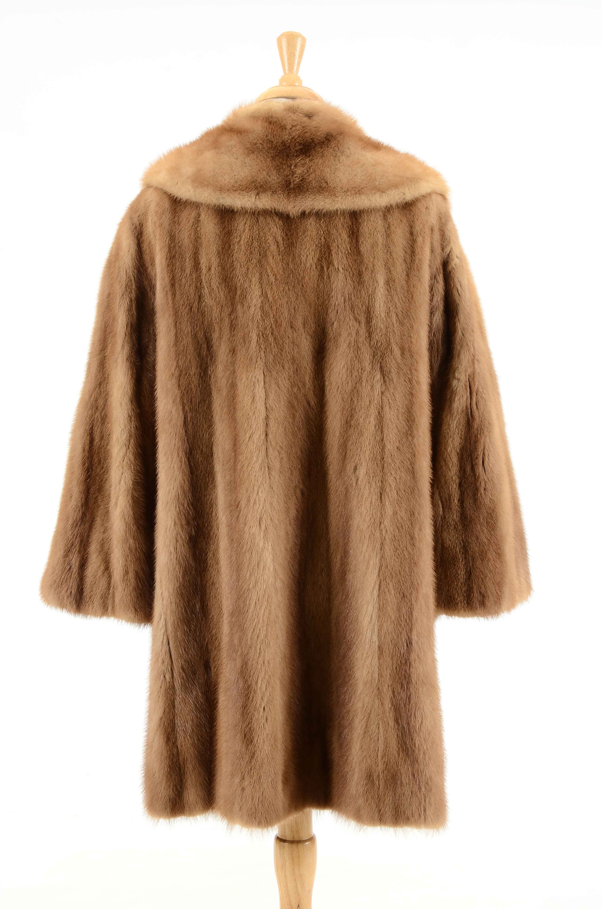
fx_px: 2192
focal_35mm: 87
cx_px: 301
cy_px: 454
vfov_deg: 23.4
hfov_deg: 15.6
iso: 160
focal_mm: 58
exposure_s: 1/80
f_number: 8
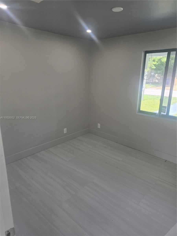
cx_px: 88
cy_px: 118
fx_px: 157
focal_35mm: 23
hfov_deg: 58.9
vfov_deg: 73.9
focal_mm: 6.3
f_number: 1.7
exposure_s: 1/180
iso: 64
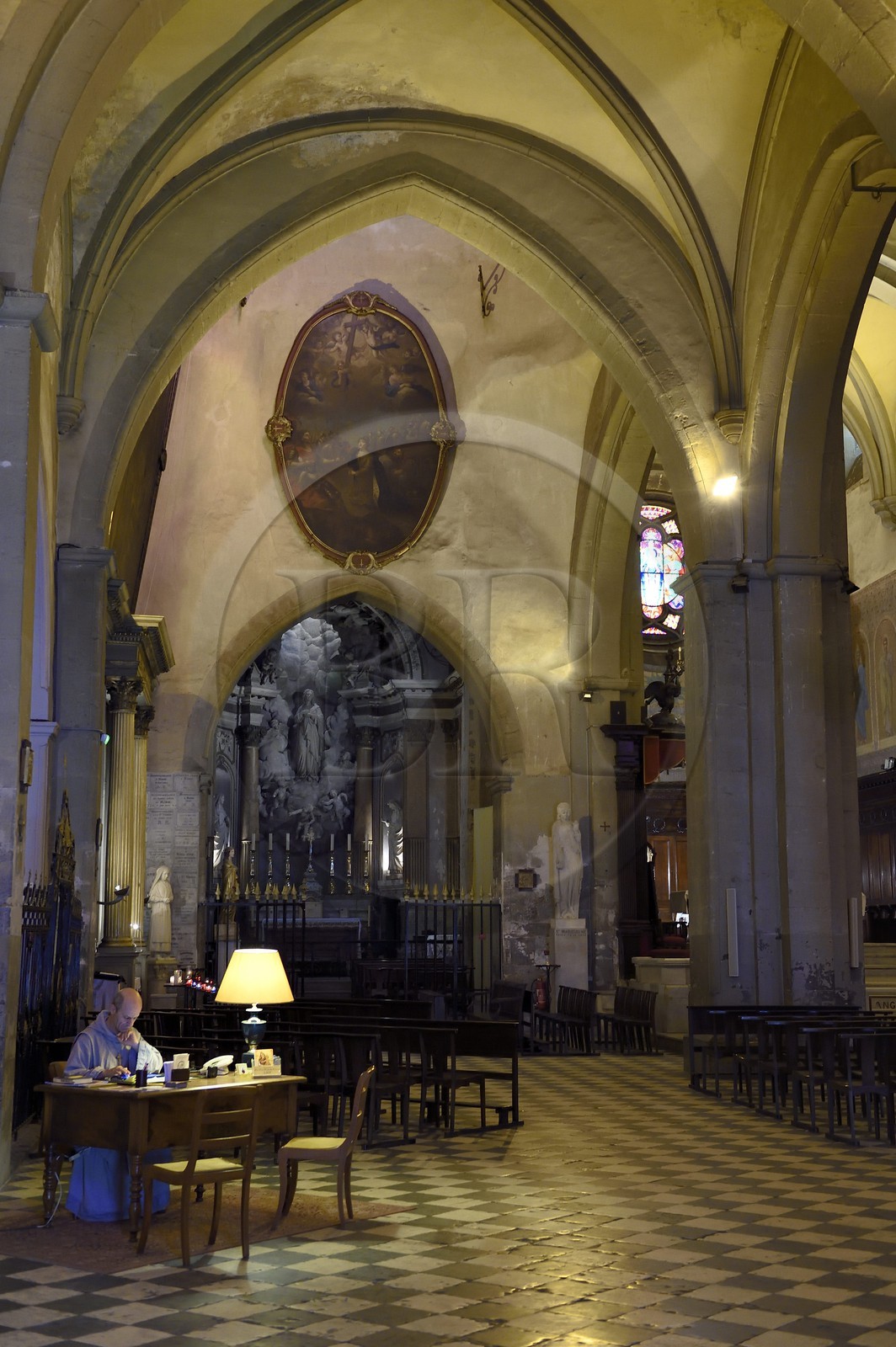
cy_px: 674
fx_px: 1645
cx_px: 448
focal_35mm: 44
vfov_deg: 44.5
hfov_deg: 30.5
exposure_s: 1/40
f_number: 4
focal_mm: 44
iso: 3200
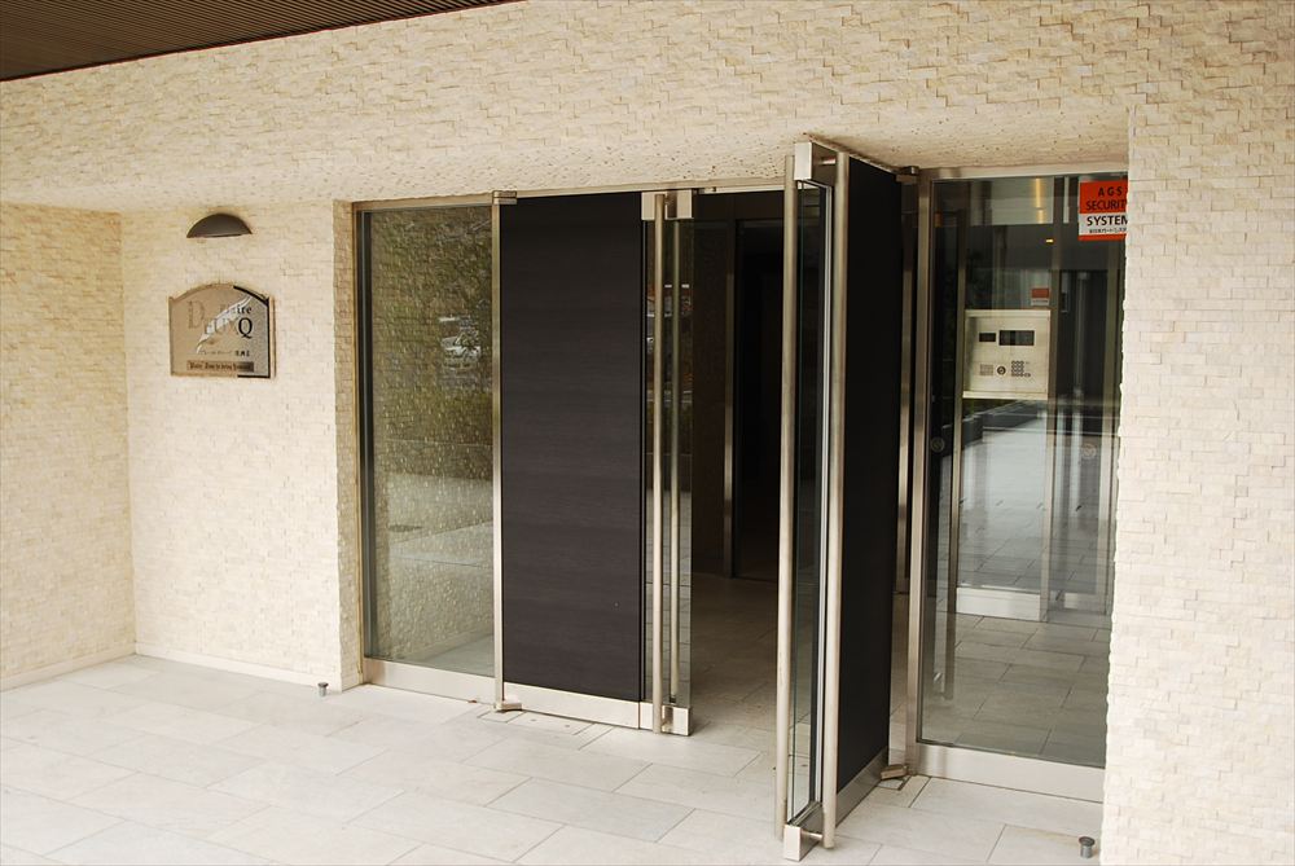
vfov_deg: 41.8
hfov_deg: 59.4
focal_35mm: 32
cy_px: 433
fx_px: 1134
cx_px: 648
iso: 100
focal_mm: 21
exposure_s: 1/60
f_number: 4.5
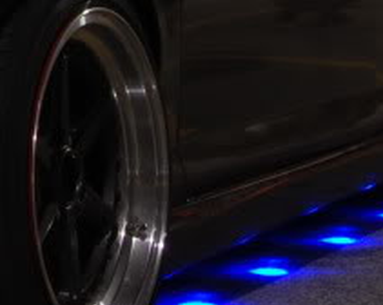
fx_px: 1856
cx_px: -264
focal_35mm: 164
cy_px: -140
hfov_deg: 11.1
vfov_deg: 9.2
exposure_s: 13
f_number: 25
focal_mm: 24
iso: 200
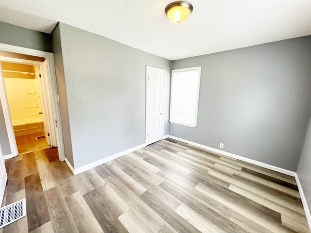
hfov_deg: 106.2
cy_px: 116
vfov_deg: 89.9
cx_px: 156
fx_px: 117
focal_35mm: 13
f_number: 1.8
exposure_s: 1/99
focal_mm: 1.57
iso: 50
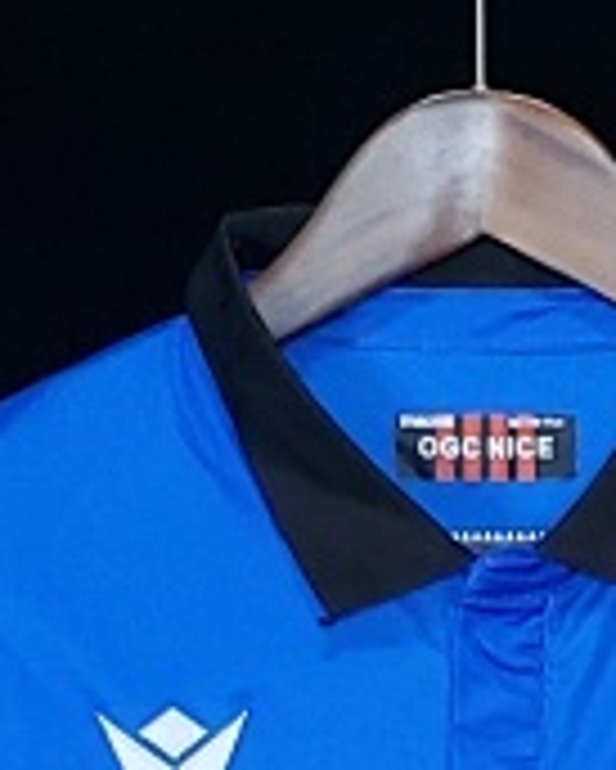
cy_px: 1076
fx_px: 3643
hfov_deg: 9.6
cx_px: 513
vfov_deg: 11.6
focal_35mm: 160
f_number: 2.4
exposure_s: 1/20
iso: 250
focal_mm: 4.3
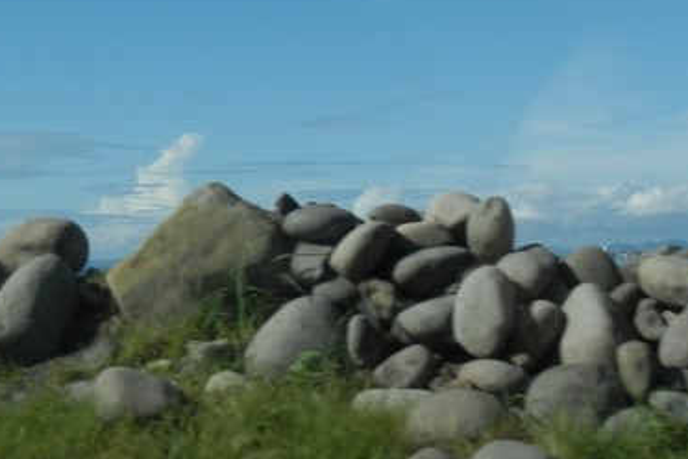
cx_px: 94
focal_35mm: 86
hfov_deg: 23.1
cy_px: 91
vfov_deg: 15.8
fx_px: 1643
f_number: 7
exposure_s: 1/583
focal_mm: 5.4
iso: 160
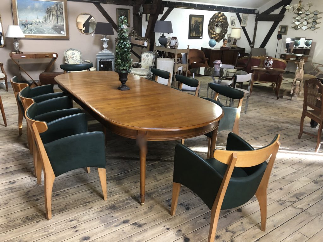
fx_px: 261
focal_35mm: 28
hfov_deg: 63.4
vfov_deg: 49.7
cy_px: 121
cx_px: 162
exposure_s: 1/17
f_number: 1.8
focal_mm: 4
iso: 100
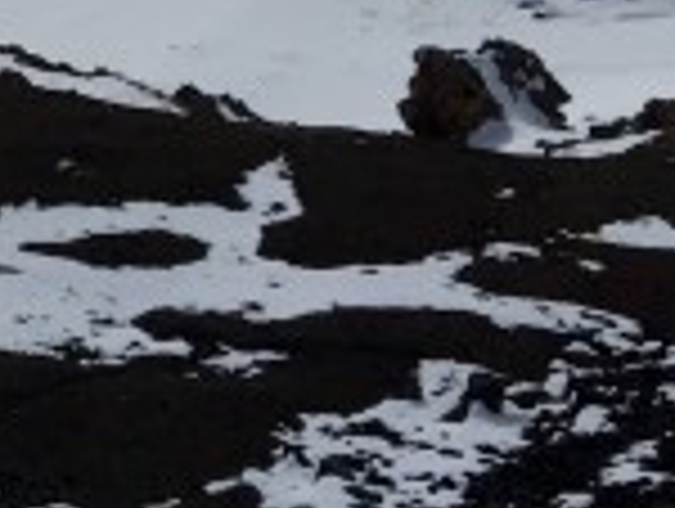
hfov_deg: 12.5
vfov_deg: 10.1
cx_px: -747
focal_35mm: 135
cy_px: -542
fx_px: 2637
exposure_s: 1/13333
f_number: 2.2
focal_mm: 4.15
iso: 32
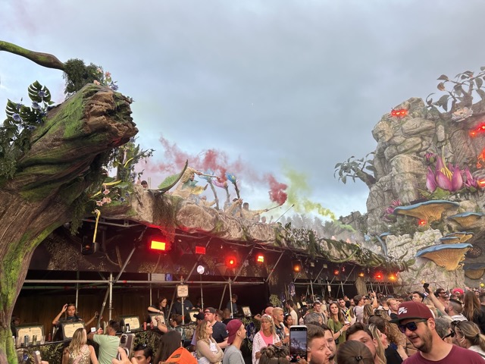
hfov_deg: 67.3
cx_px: 242
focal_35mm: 26
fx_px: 364
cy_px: 182
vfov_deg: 53.1
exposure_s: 1/567
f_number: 1.5
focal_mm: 5.7
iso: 80
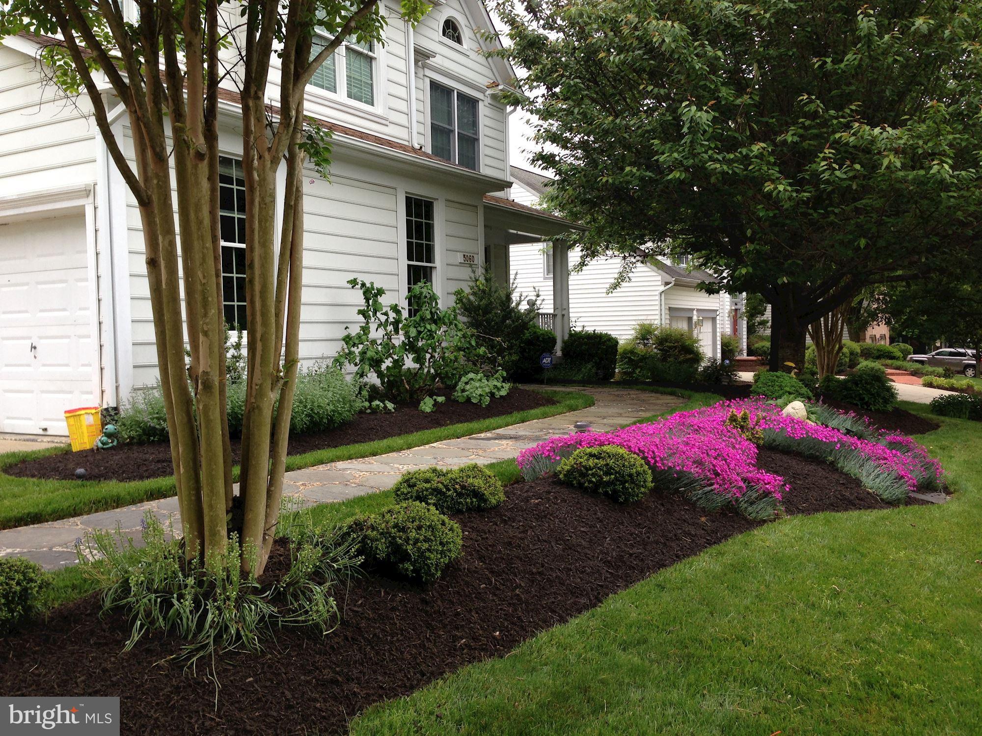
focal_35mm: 33
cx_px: 491
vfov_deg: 42.9
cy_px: 368
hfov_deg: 55.4
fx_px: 936
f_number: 2.4
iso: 50
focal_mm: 4.13
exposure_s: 1/132
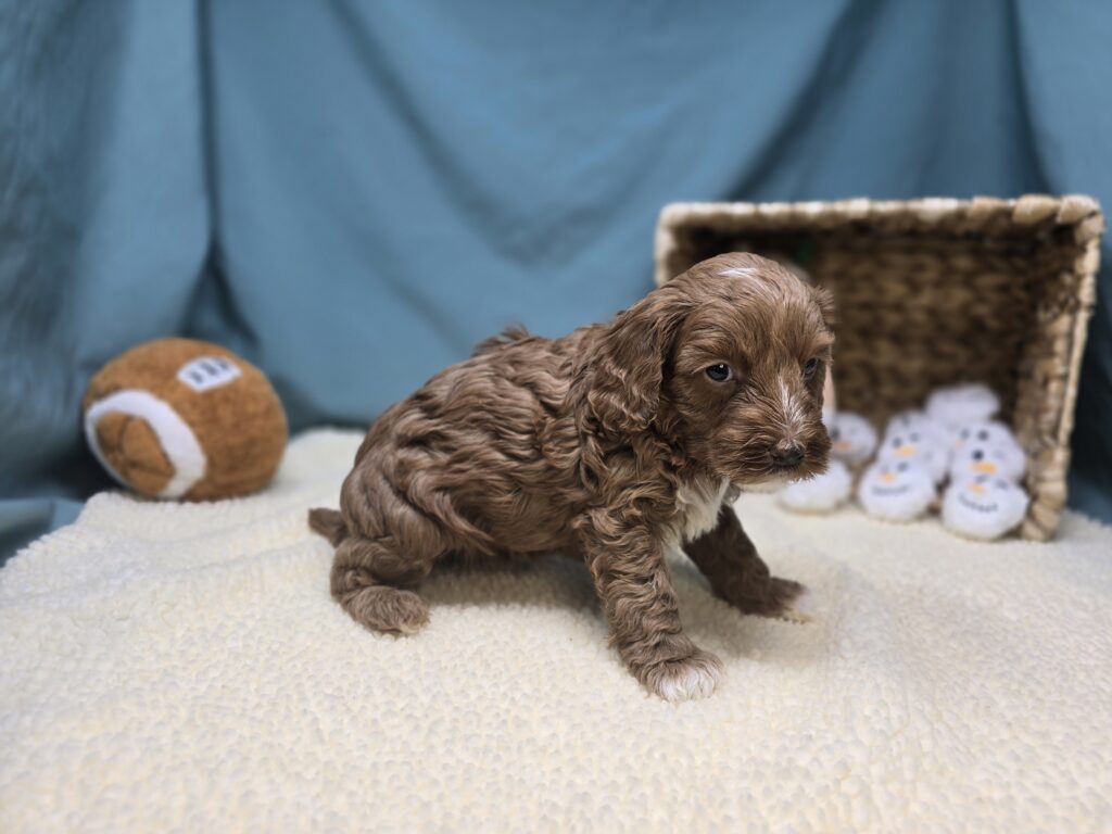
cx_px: 556
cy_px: 417
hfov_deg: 73.9
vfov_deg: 58.9
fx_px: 739
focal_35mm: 23
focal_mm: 6.3
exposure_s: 1/73.1
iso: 40
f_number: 1.7
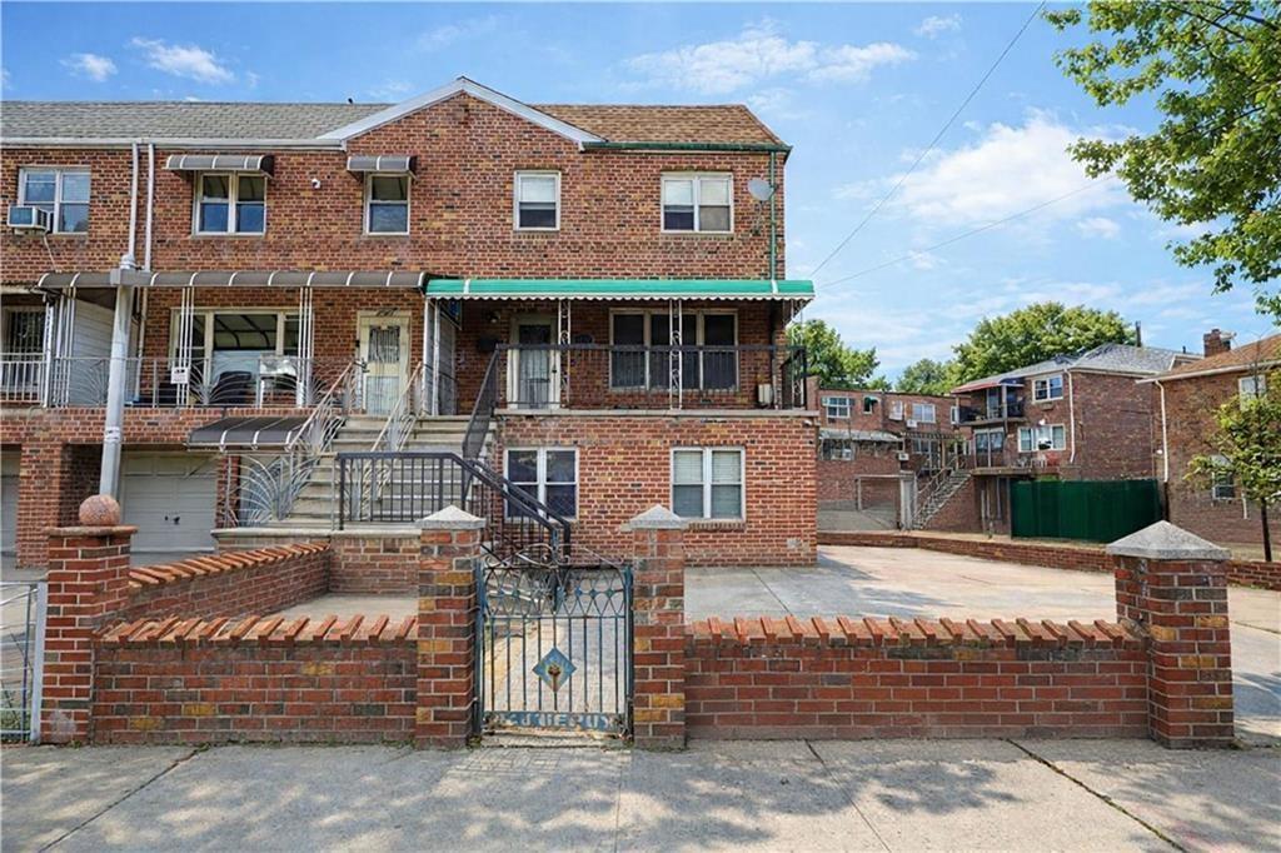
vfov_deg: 63.2
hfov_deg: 85.4
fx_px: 694
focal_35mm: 20
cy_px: 426
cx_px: 640
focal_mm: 19.5
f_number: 7.1
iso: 100
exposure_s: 1/100
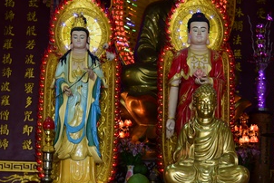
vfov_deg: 15.7
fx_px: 655
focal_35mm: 86
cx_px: 210
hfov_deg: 23.3
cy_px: 172
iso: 320
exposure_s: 1/25
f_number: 4
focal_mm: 40
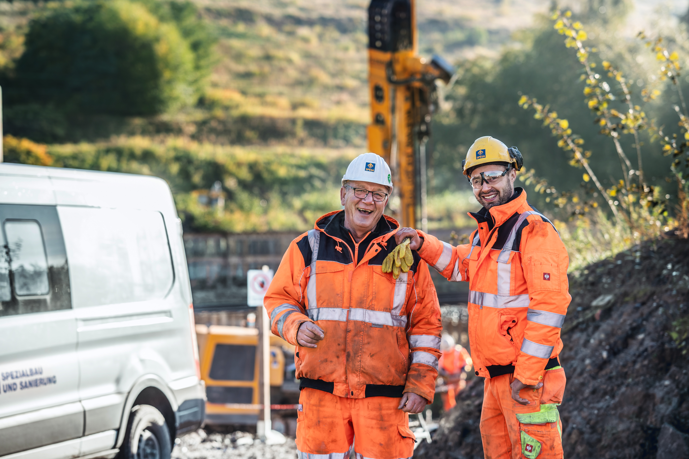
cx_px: 344
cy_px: 230
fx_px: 1626
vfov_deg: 16.1
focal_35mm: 85
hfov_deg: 23.9
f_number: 2.8
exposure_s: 1/640
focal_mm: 85
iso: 100
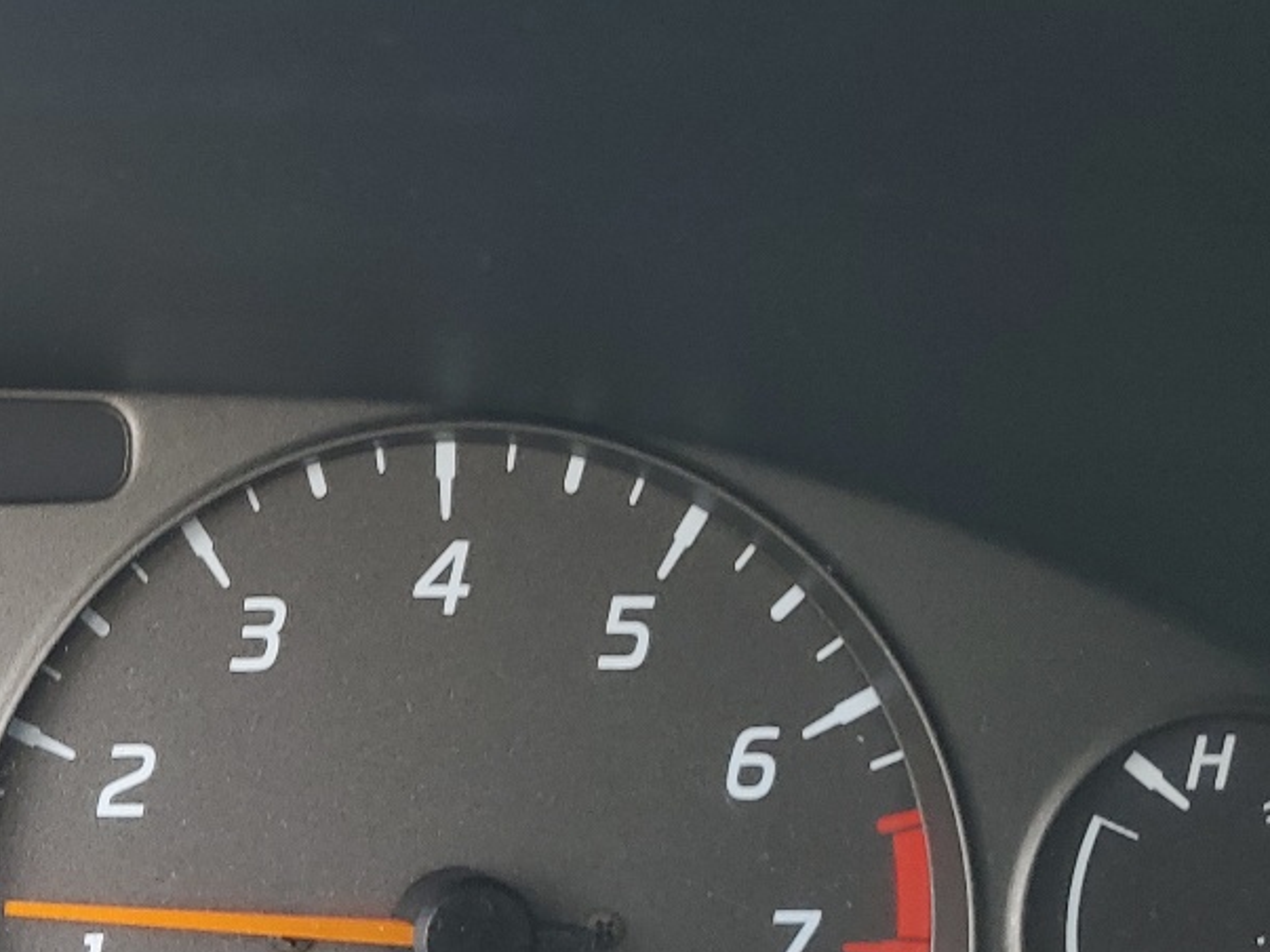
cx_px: -240
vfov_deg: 20.6
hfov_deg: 25.4
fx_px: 2531
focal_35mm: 69
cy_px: 954
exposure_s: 1/120
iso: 54
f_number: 1.5
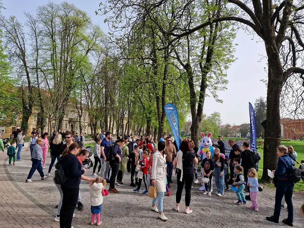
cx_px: 152
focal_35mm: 23
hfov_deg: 73.9
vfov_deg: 58.9
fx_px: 202
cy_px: 114
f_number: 1.8
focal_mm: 5.4
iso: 50
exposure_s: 1/958
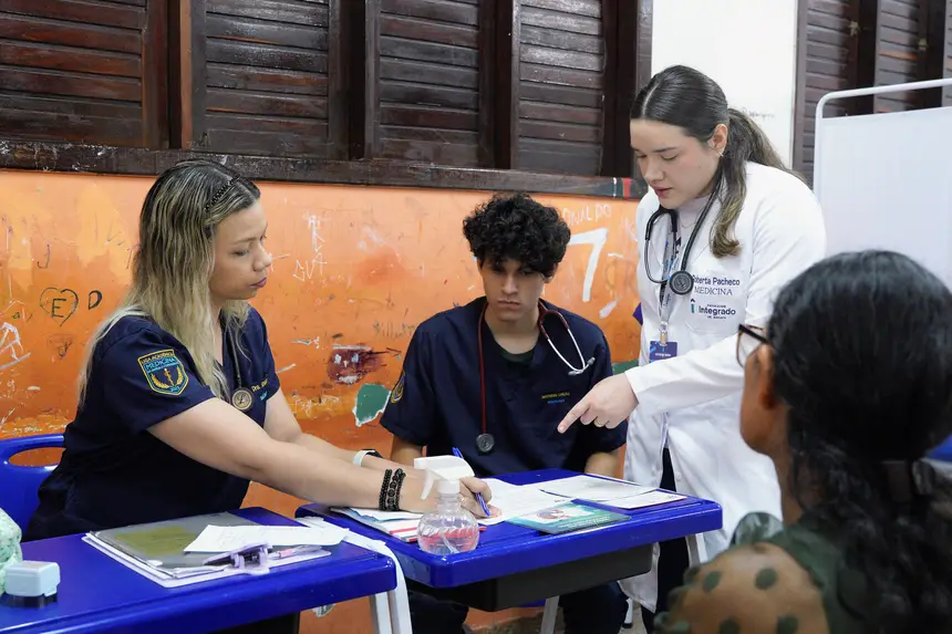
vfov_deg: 34.2
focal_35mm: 39
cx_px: 476
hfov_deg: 49.6
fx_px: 1031
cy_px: 317
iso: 3200
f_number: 3.5
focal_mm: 26
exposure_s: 1/125
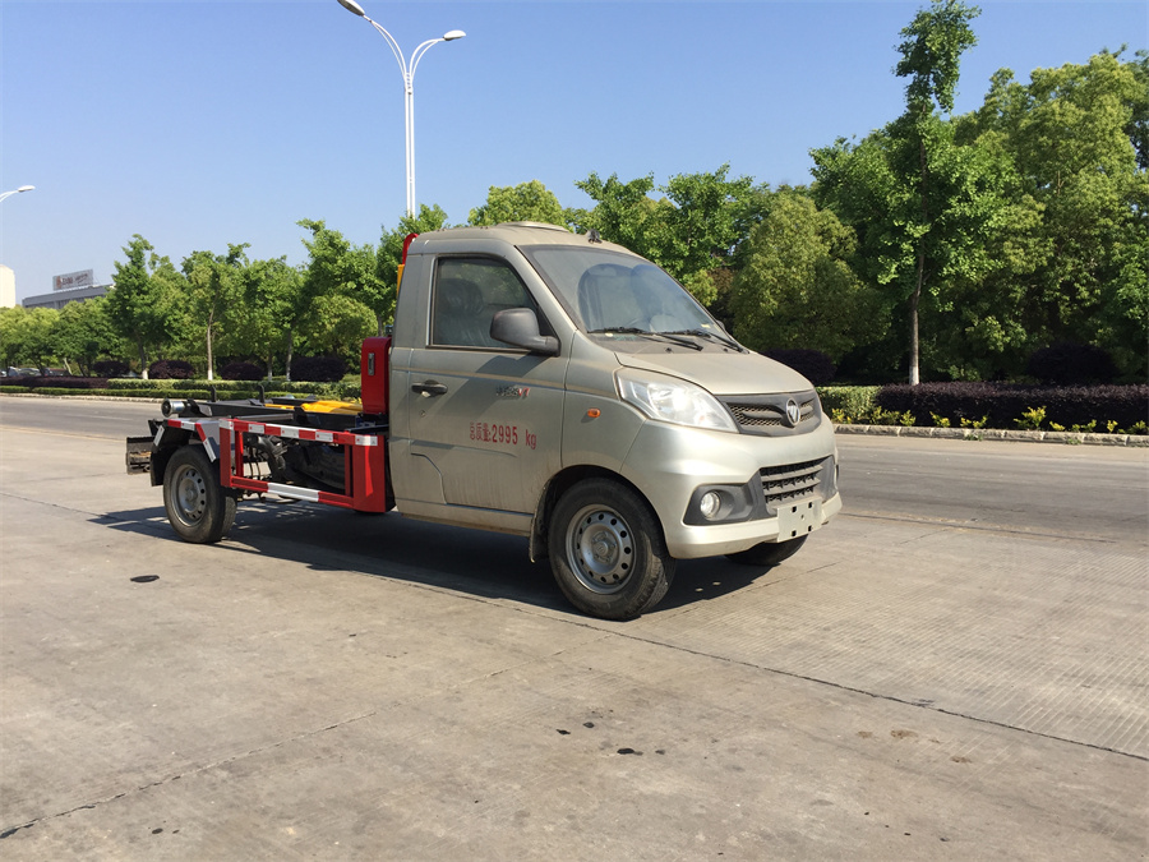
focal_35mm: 29
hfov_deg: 61.7
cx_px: 574
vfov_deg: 48.2
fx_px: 963
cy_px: 431
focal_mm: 4.15
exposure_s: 1/1582
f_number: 2.2
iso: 32
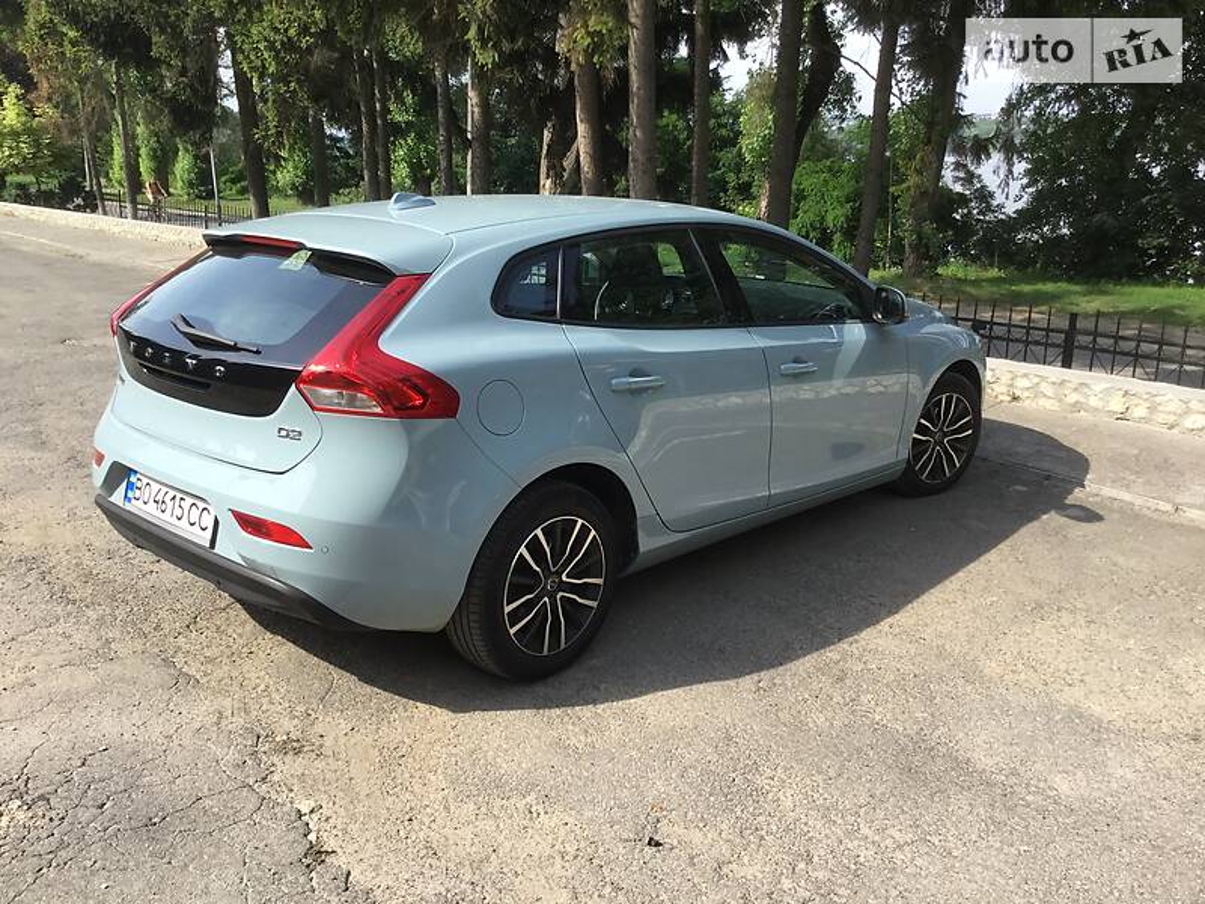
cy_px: 452
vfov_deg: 45.4
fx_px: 1079
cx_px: 602
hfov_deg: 58.4
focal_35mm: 31
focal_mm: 3.3
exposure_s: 1/522
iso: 25
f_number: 2.4
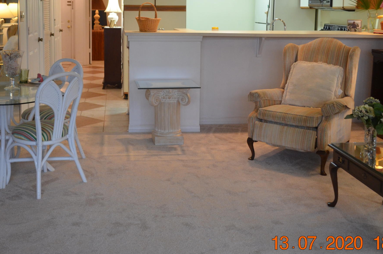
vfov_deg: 28.6
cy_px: 60
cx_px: 154
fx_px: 488
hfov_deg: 42.6
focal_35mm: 46
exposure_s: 1/60
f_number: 4
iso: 720
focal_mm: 18
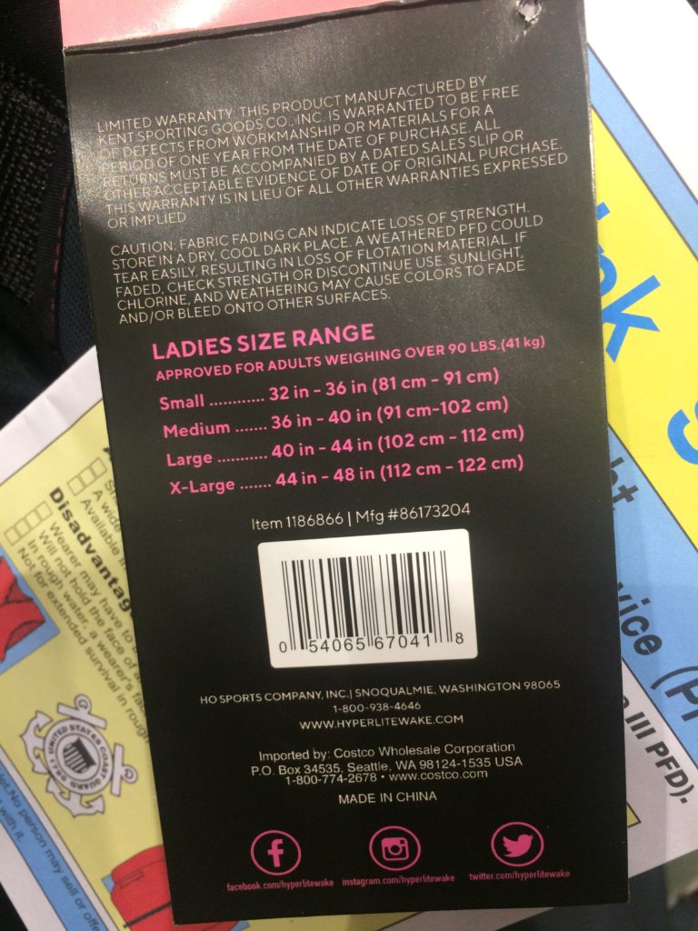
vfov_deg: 61.7
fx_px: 780
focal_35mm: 29
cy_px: 466
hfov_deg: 48.2
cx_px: 349
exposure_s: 1/30
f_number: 2.2
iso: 160
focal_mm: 4.15
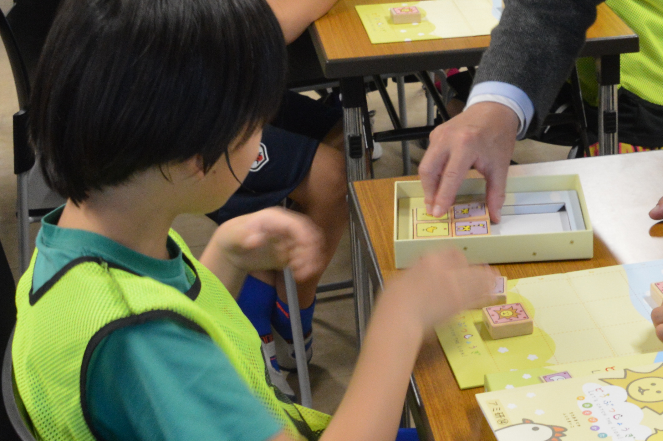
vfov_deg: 15.2
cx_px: 701
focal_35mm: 89
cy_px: 85
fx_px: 1645
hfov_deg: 21.8
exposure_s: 1/15
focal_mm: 21
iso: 800
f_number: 8
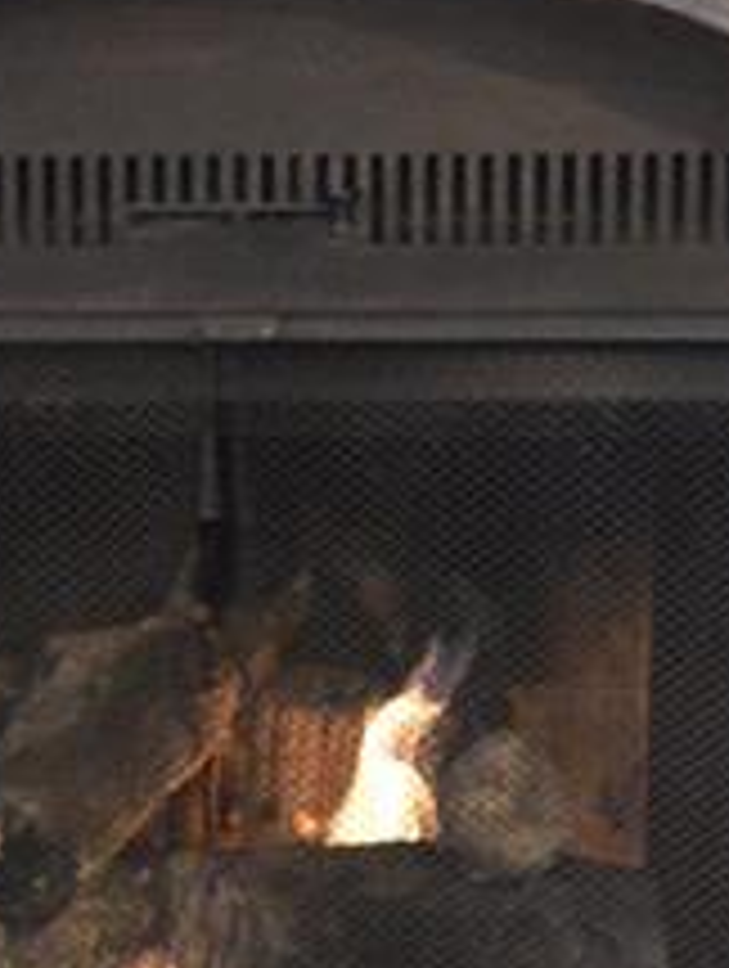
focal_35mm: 137
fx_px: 3836
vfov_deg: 14.3
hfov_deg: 10.8
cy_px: 743
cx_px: 220
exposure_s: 1/20
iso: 3200
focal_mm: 20
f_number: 5.6
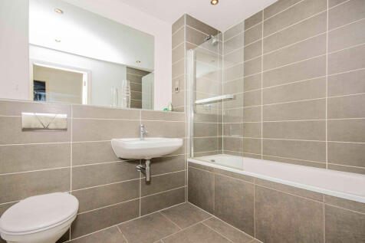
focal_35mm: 15
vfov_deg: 77.3
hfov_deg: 100.4
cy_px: 122
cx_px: 182
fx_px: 152
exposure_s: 1/250
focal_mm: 10
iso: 640
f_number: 7.1
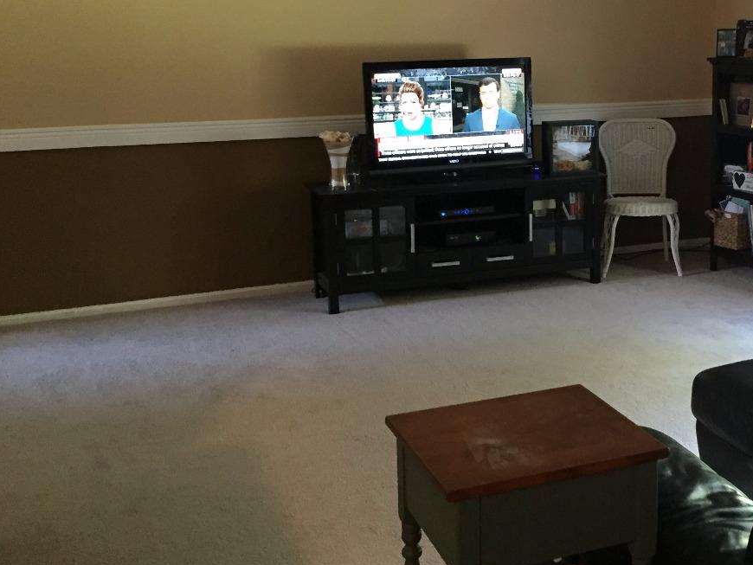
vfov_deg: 30.1
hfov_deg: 38.6
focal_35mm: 48
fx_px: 1044
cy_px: 204
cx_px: 565
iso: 250
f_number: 2.2
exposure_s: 1/15
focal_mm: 4.15
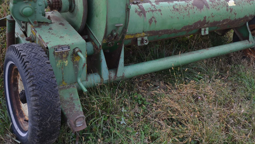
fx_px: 277
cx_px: 150
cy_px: 36
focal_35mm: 41
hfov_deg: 49.2
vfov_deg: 28.6
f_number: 7.1
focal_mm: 20
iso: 200
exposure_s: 1/200
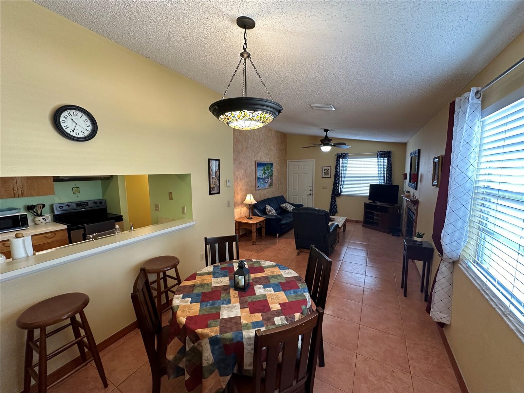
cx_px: 262
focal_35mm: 14
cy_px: 196
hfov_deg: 102.1
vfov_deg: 85.7
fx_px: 212
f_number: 2.2
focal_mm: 2.22
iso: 200
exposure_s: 1/60
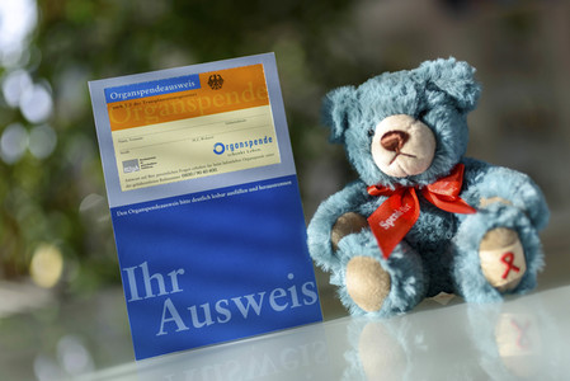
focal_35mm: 35
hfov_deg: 54.4
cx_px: 285
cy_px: 190
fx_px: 555
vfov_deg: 37.9
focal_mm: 35
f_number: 1.4
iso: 160
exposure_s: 1/1000
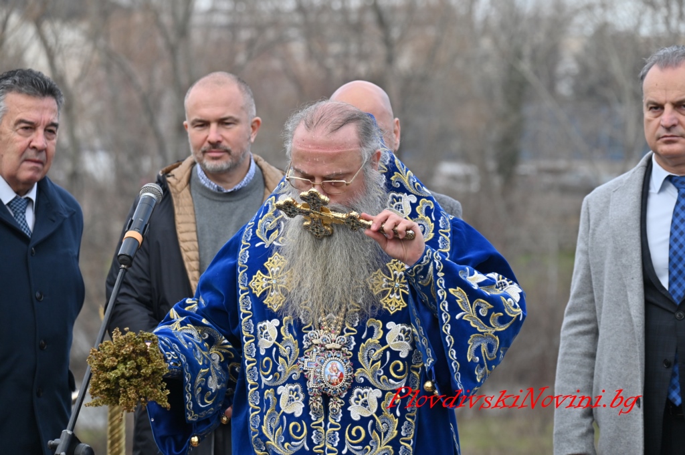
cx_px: 342
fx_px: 3422
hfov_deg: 11.4
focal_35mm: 180
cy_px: 228
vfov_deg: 7.6
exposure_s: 1/800
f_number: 8
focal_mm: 180
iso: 800
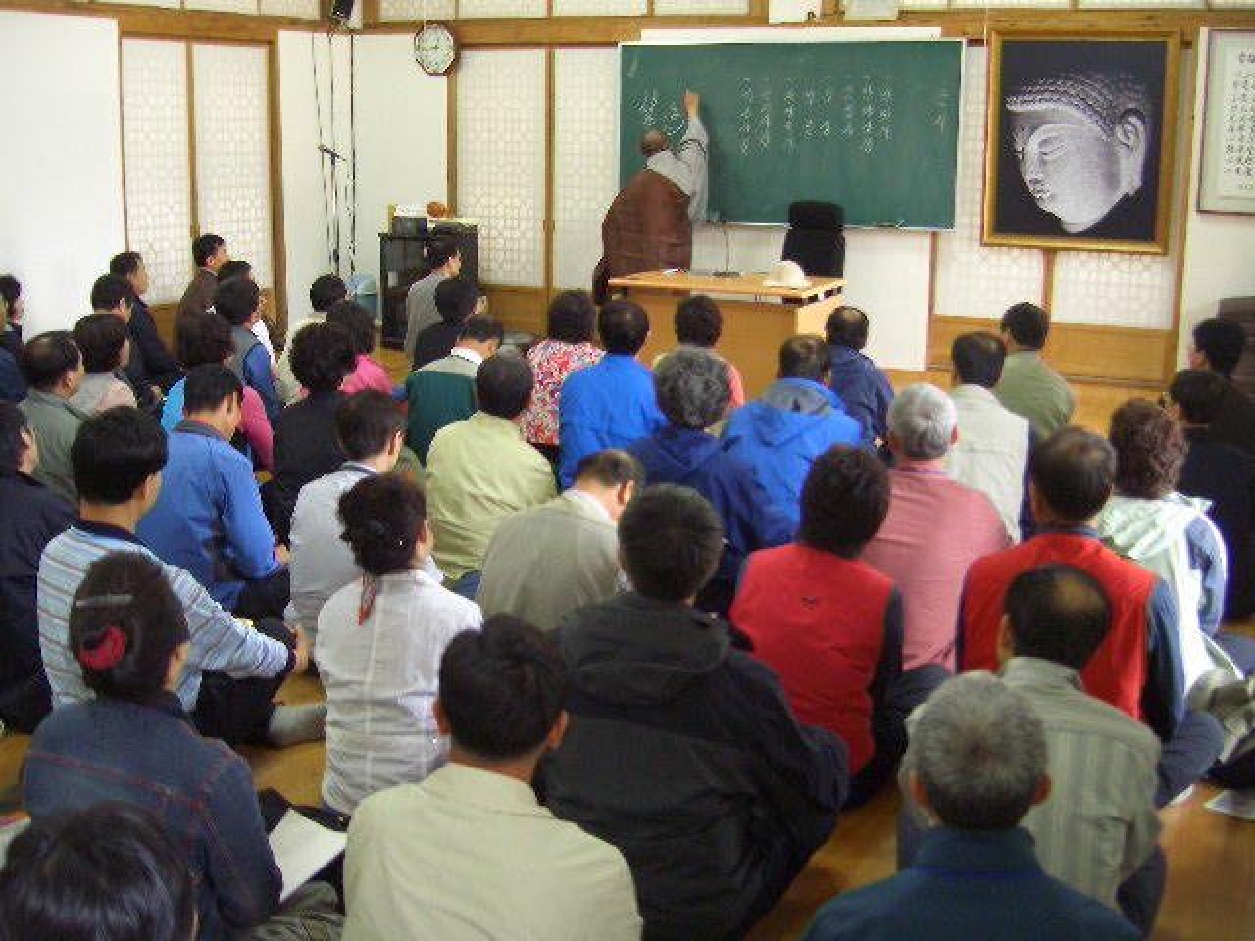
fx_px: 1414
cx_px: 628
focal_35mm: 39
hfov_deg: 47.9
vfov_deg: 36.8
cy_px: 470
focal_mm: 8
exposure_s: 1/60
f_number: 2.8
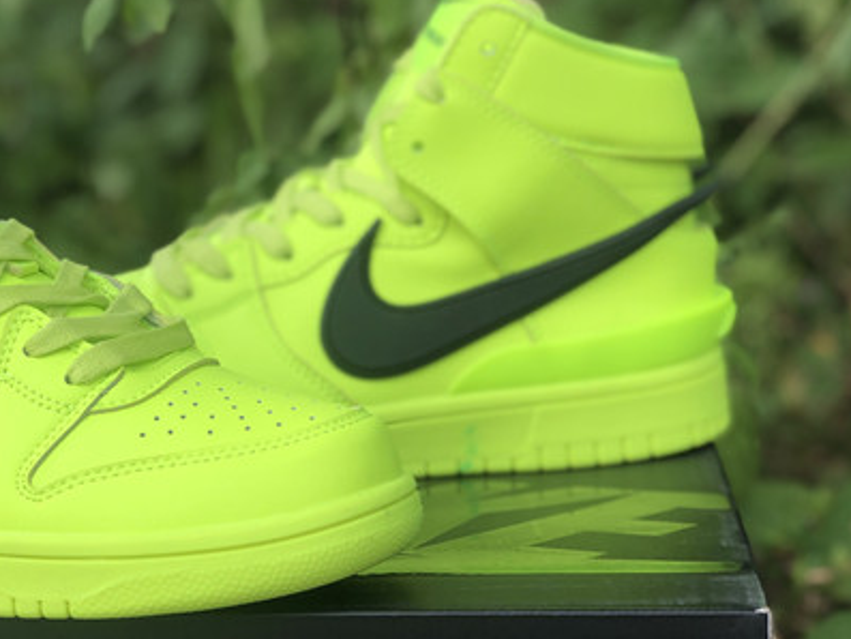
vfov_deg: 15.2
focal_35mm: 97
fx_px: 2385
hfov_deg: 20.0
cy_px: 445
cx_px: 139
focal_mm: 6
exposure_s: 1/403
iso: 16
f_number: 2.4
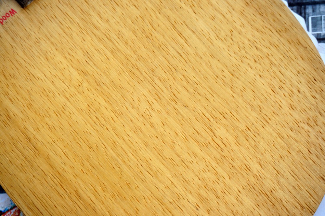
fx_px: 392
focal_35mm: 44
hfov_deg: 45.0
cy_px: 108
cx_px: 162
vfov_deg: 30.7
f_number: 4.5
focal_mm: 29
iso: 100
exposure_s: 1/20
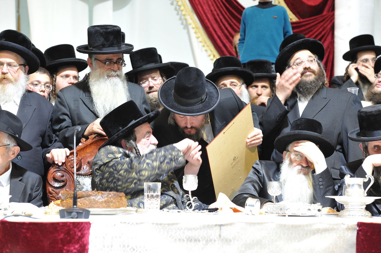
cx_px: 190
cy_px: 126
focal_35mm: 110
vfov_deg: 12.4
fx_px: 1163
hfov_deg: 18.6
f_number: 4.5
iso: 1600
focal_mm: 110
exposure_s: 1/60
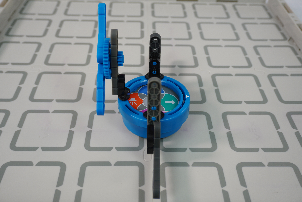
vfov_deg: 35.5
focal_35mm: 38
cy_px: 101
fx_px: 315
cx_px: 151
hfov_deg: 51.3
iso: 125
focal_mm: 25
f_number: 4.5
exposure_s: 1/40
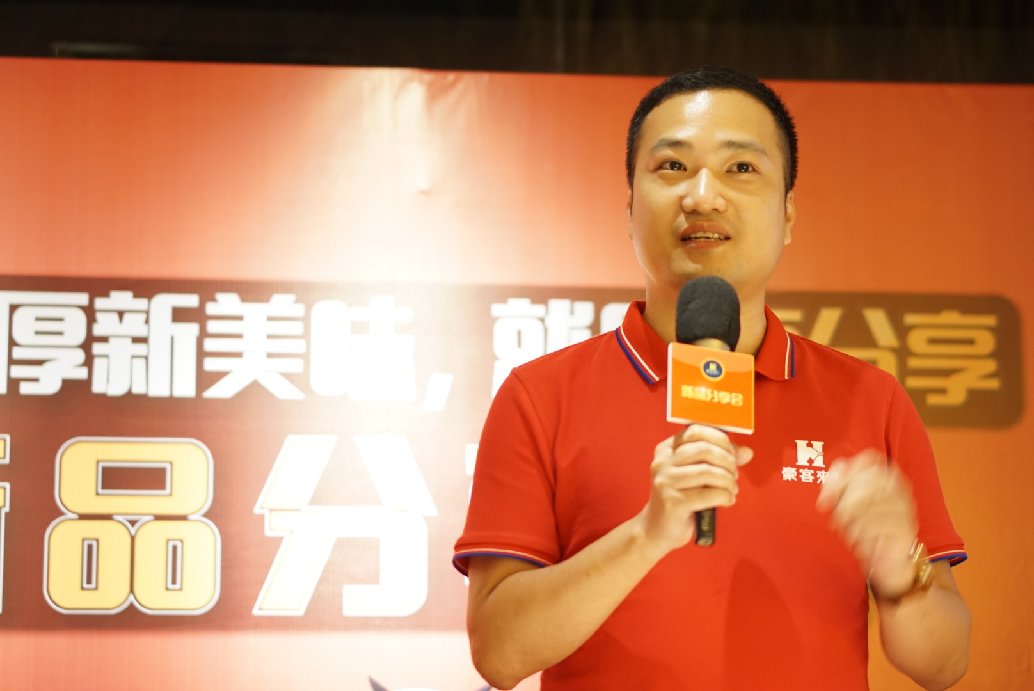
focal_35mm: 82
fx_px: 2371
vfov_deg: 16.6
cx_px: 517
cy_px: 346
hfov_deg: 24.6
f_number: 1.8
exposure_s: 1/30
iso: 640
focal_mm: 55
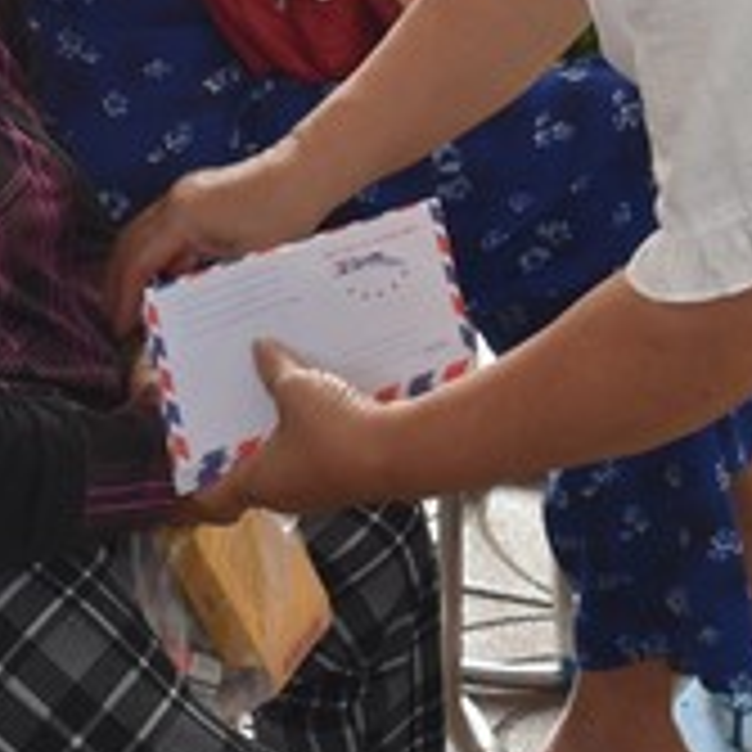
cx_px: 225
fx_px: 3097
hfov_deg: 13.8
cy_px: -81
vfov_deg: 13.6
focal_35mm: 126
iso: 400
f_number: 5
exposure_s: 1/100
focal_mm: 38
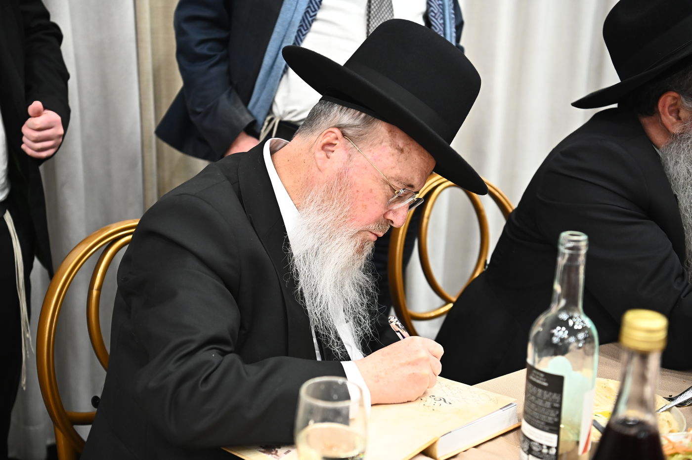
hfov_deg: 39.6
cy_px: 230
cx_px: 346
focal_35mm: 50
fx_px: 960
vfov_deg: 26.9
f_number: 3.5
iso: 2000
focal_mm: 50
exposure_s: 1/200
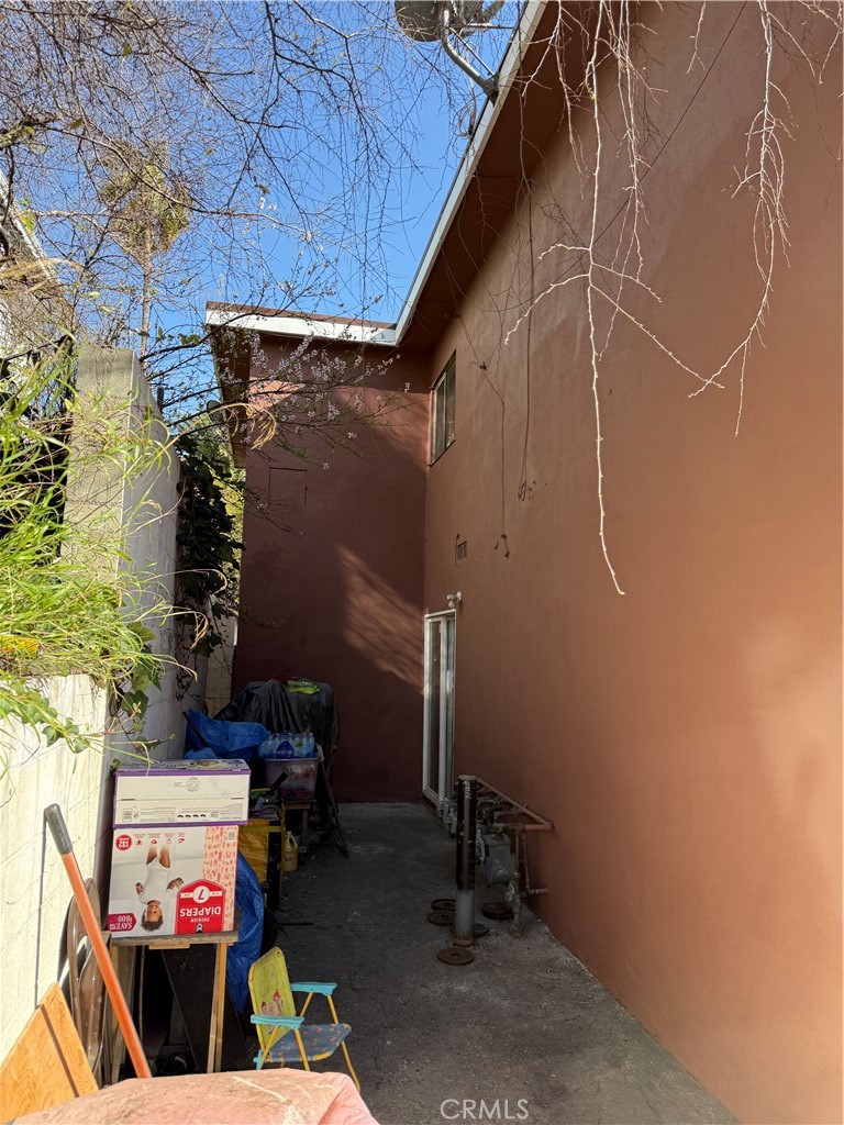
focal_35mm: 24
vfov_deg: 71.6
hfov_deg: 56.8
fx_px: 780
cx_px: 422
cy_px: 562
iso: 80
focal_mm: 6.76
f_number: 1.78
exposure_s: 1/1139
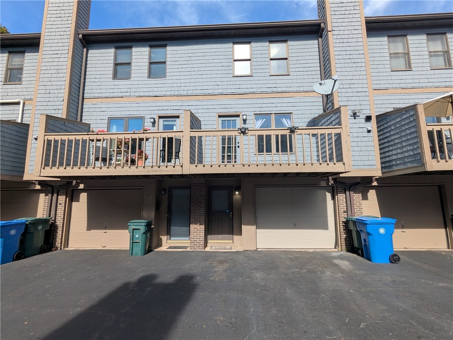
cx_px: 226
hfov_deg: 94.5
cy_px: 170
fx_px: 209
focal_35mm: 16
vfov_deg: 78.1
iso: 53
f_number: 2.2
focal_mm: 2.35
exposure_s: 1/968
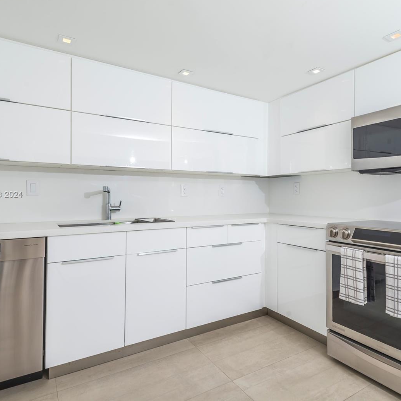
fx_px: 275
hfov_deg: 72.1
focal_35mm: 21
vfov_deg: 72.1
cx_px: 208
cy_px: 195
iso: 200
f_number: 8
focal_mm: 16
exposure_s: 1/200
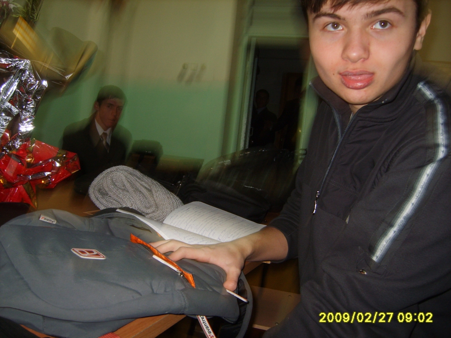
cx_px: 226
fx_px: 456
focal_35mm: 35
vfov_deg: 40.7
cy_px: 169
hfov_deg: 52.6
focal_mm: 7.4
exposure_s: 1/30
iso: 100
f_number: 2.8
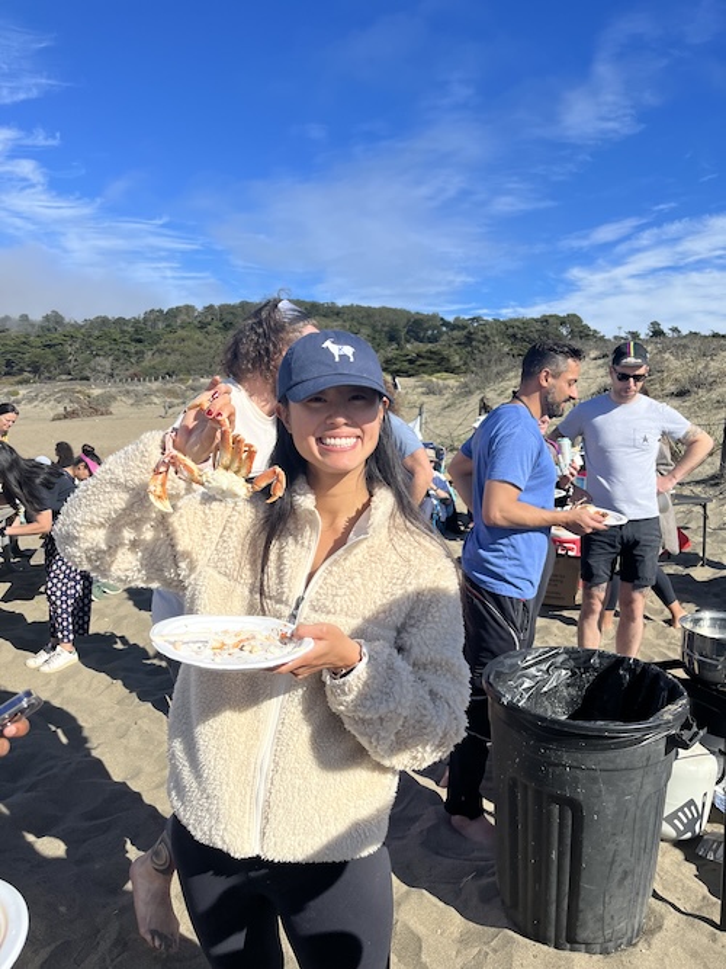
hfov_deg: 53.0
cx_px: 363
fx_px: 727
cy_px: 484
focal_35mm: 26
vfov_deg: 67.3
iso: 50
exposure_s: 1/4149
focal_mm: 5.1
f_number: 1.6
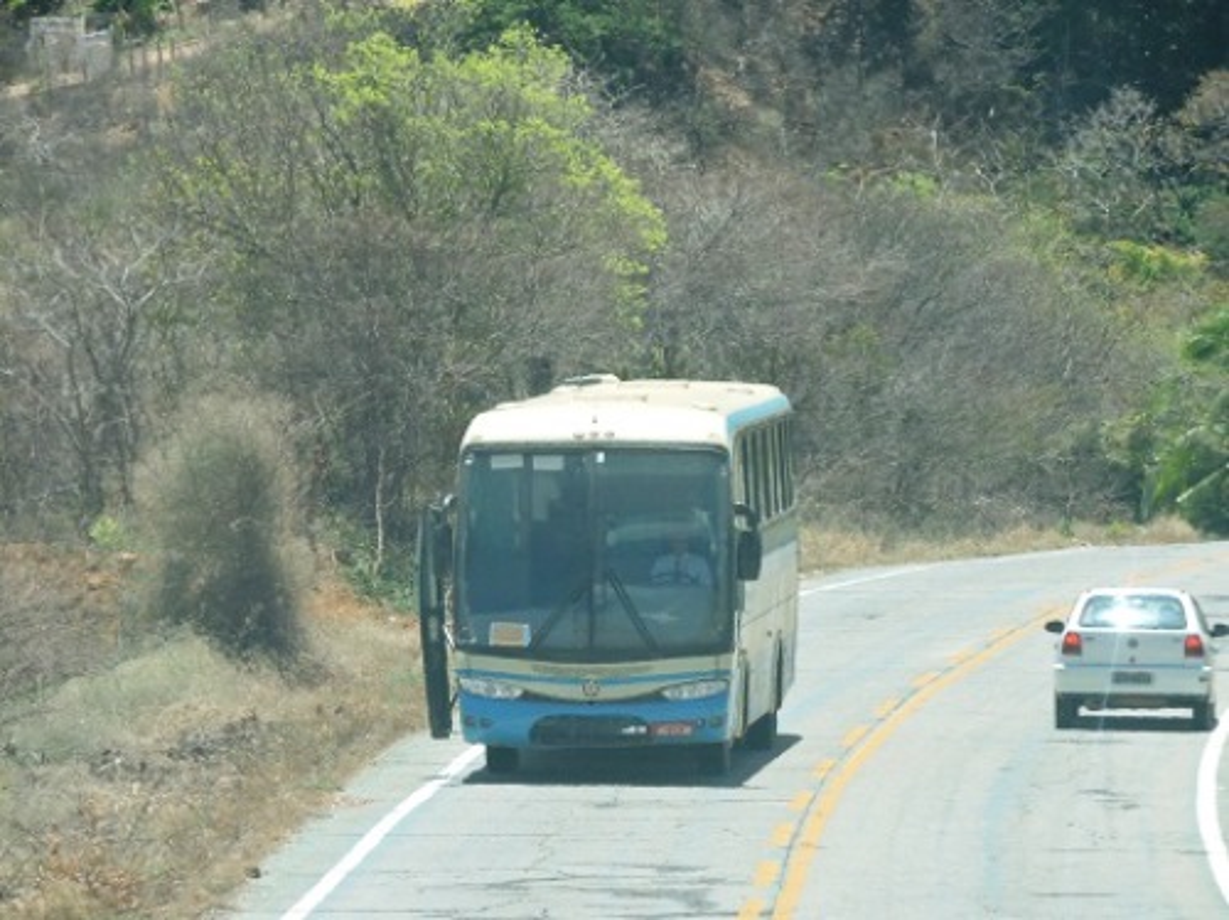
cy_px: 460
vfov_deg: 3.0
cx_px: 614
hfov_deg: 4.0
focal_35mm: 500
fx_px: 17735
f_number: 5.6
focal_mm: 89.6
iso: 110
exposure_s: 1/250
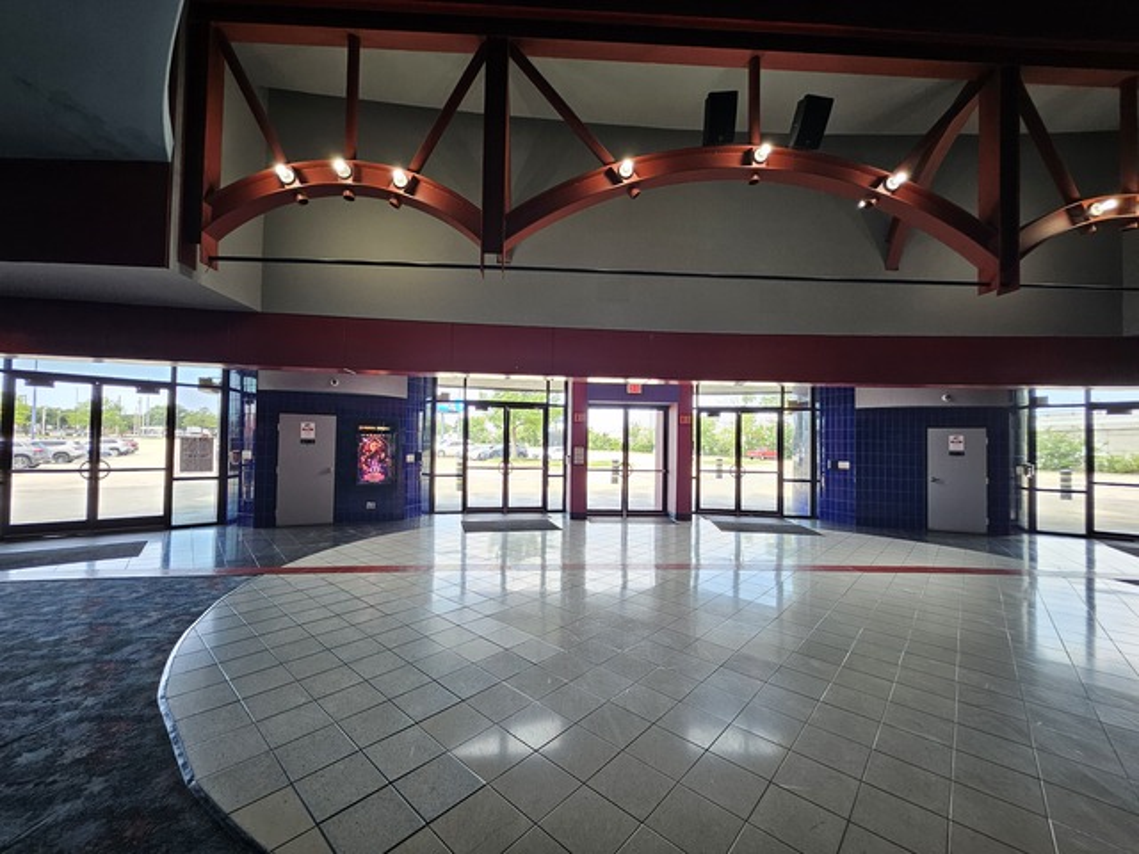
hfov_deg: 106.2
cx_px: 570
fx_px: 428
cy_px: 427
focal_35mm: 13
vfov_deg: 89.9
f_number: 2.2
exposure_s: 1/60
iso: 50
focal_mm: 1.74
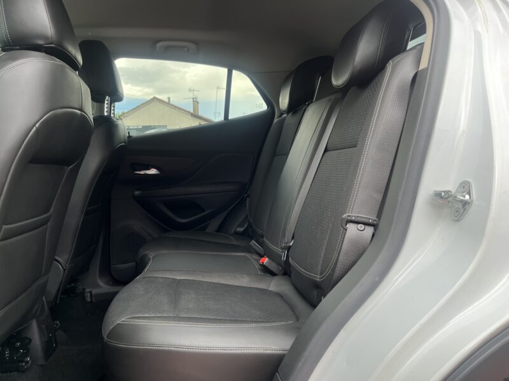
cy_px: 190
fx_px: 382
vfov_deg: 53.1
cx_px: 254
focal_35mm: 26
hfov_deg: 67.3
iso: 50
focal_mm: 5.1
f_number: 1.6
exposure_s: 1/183
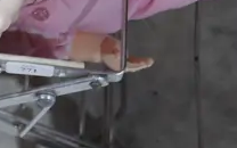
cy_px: -149
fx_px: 1014
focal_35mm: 157
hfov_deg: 12.5
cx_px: -149
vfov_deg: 8.0
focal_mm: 15
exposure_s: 1/60
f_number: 3.6
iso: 500
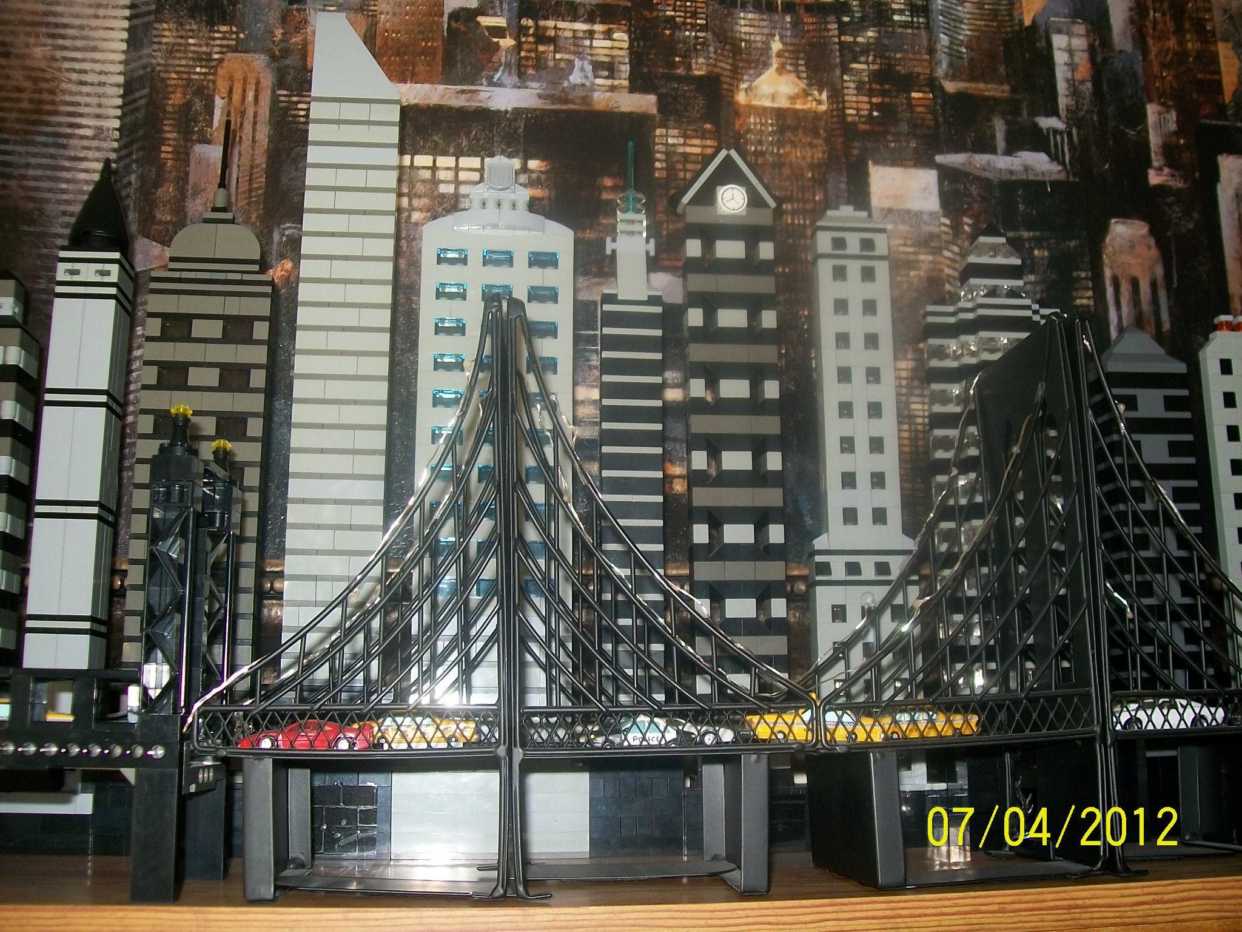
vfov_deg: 39.7
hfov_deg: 51.4
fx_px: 1292
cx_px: 621
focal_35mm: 36
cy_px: 466
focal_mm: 6
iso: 80
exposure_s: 1/30
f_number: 2.7
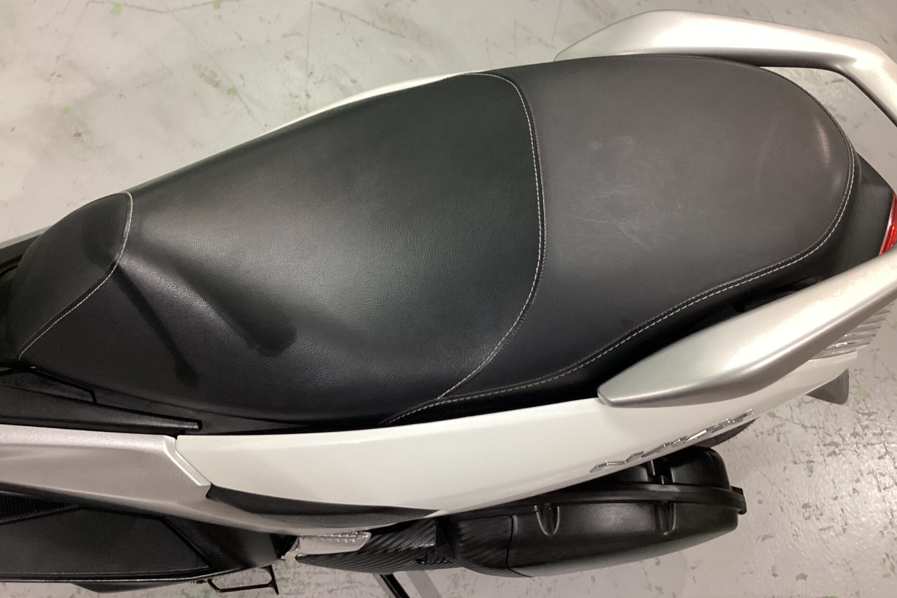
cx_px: 441
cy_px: 280
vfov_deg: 40.0
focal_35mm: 33
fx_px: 822
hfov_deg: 57.2
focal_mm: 3.3
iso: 125
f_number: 2.4
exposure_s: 1/60
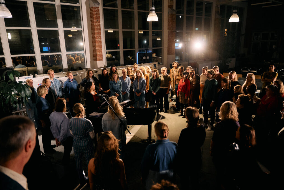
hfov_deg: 70.6
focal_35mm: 25
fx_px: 200
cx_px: 142
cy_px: 95
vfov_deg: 50.6
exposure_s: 1/125
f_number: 2.8
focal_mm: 25.4
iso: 1600
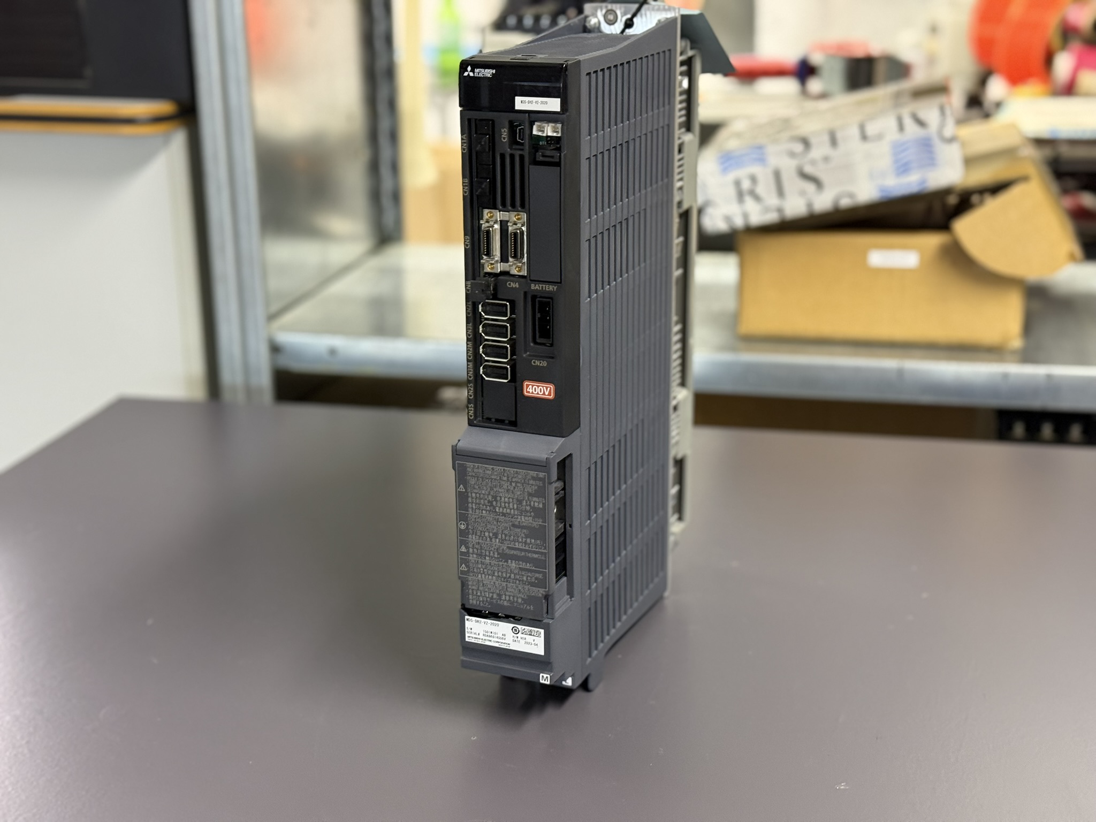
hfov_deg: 39.7
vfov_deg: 30.3
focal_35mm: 48
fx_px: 1520
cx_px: 548
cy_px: 411
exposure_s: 1/33
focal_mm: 6.76
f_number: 1.78
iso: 250
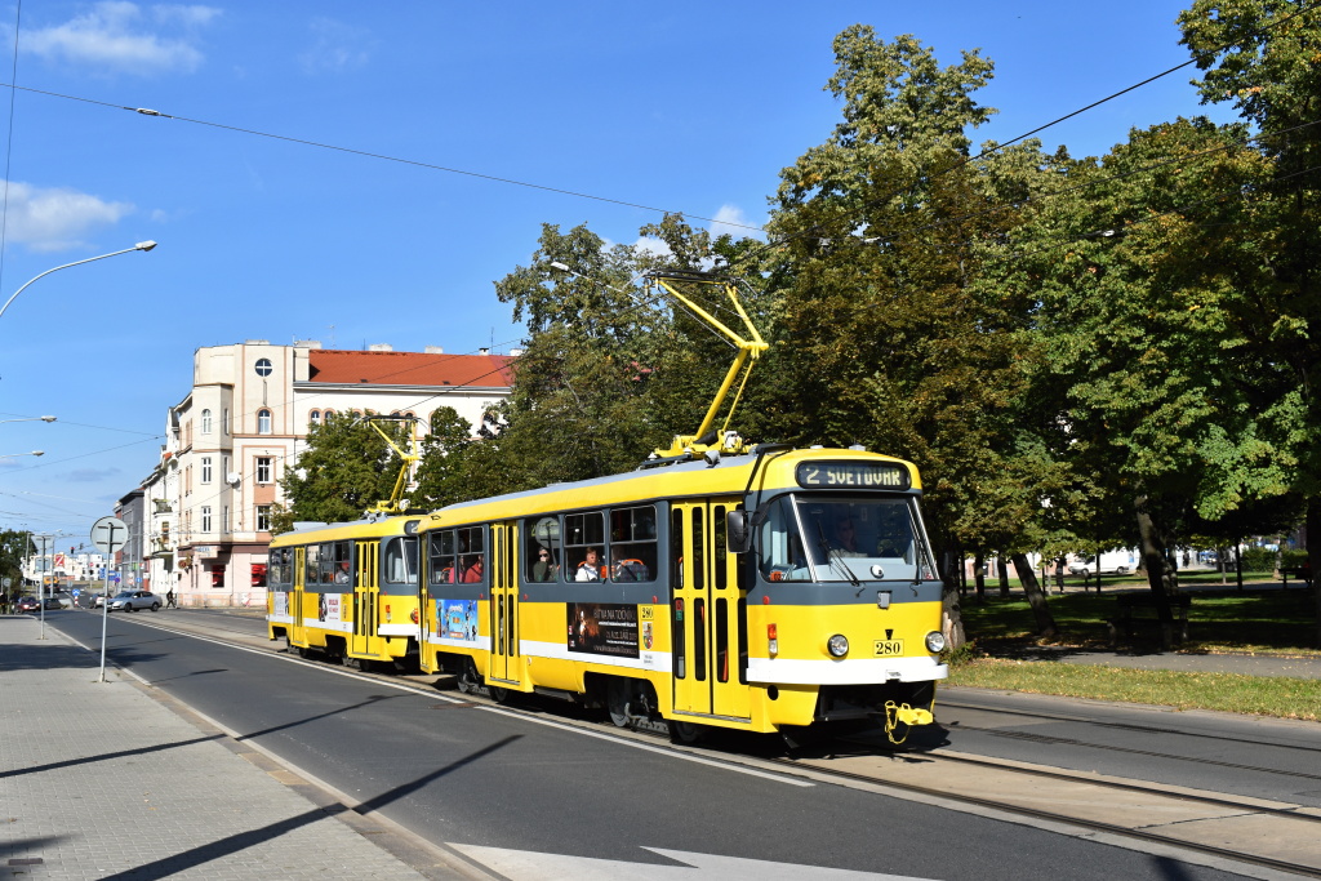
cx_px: 660
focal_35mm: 36
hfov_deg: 53.1
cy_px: 440
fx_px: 1321
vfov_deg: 36.9
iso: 200
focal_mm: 24
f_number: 10
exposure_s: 1/400
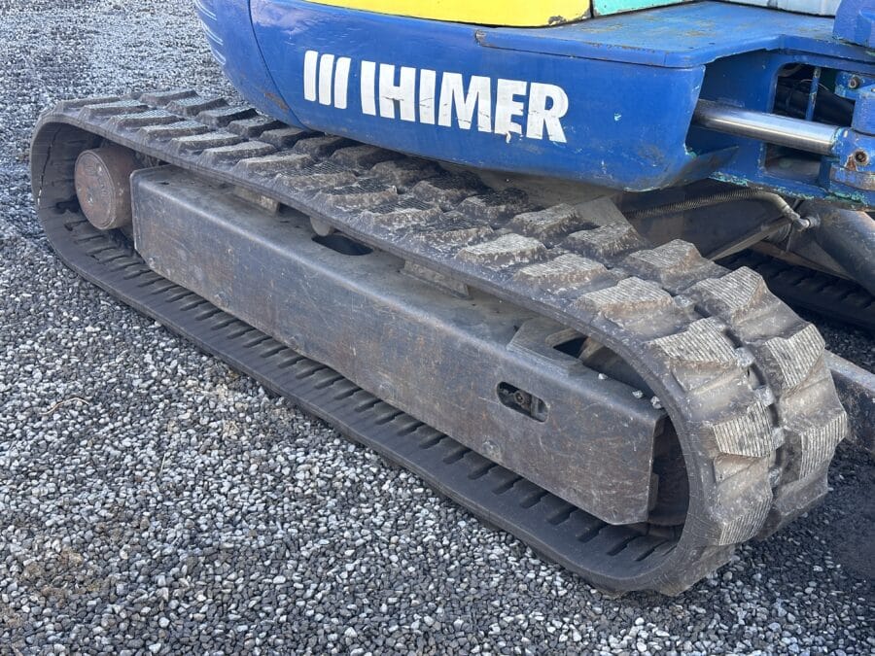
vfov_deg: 30.3
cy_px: 328
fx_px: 1213
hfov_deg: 39.7
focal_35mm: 48
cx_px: 438
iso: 64
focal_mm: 6.86
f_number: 1.78
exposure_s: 1/156
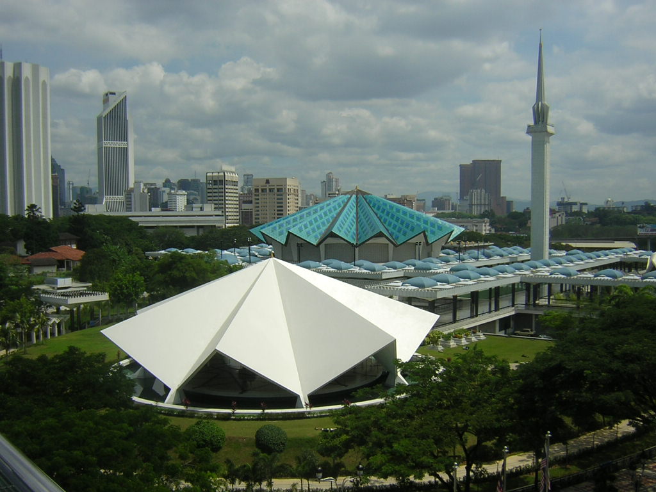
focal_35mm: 36
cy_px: 246
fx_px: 682
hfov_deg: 51.4
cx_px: 328
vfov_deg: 39.7
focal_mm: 4.7
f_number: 5.2
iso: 100
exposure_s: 1/815
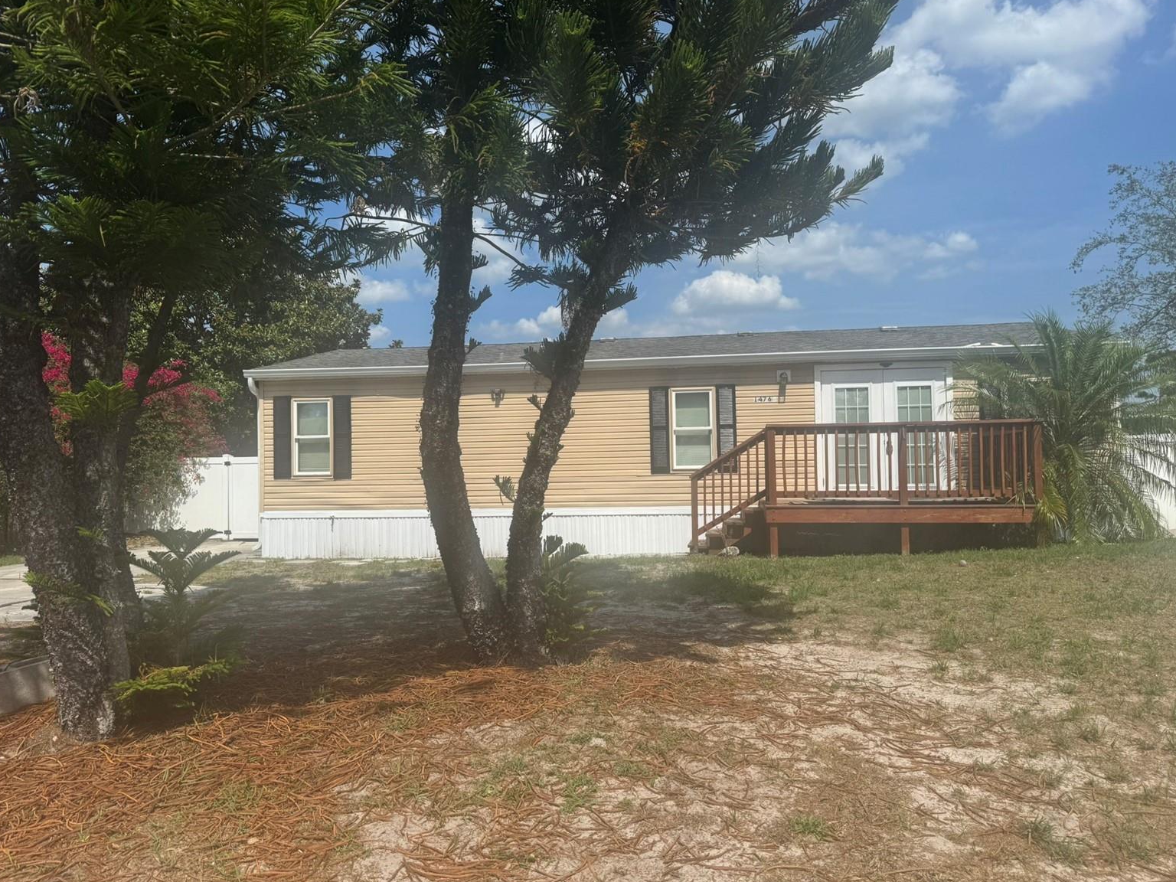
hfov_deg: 69.4
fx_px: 849
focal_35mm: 25
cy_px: 438
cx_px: 581
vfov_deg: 54.9
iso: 80
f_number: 1.78
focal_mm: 6.76
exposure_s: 1/7092
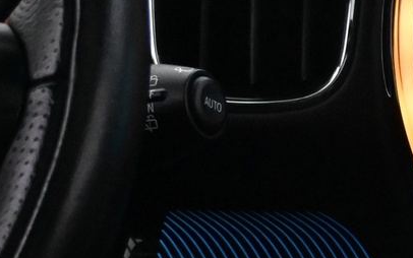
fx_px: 2095
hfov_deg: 10.5
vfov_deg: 6.9
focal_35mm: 186
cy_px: 395
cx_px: 769
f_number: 4.8
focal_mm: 30.5
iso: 6400
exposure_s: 1/50
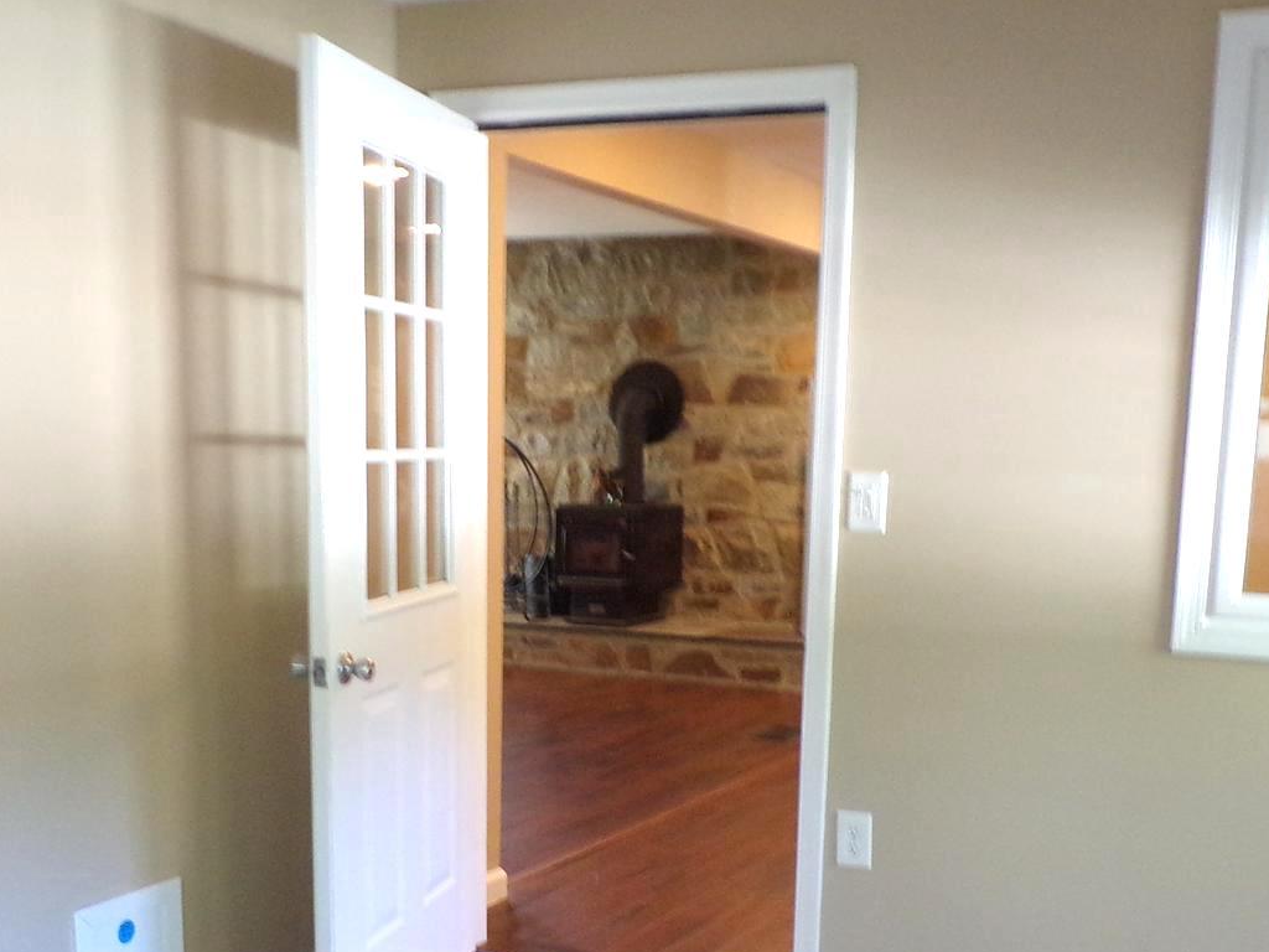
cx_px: 665
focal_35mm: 48
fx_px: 1760
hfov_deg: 39.6
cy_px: 751
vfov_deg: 29.6
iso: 263
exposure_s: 1/17
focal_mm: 4.3
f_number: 3
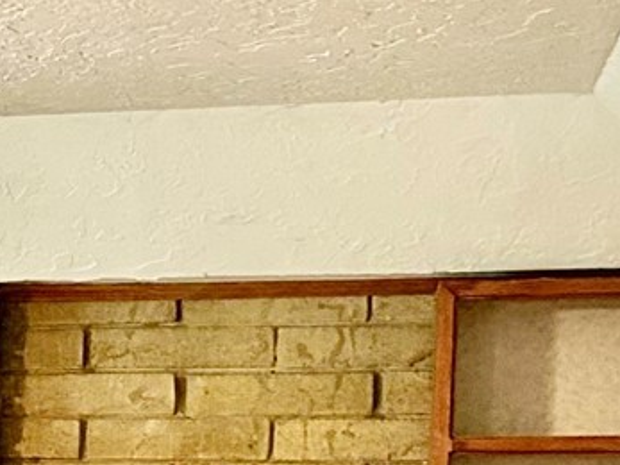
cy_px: 683
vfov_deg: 10.0
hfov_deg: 12.4
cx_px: -522
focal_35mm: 144
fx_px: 2578
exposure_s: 1/40
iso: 500
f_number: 1.5
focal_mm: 5.7
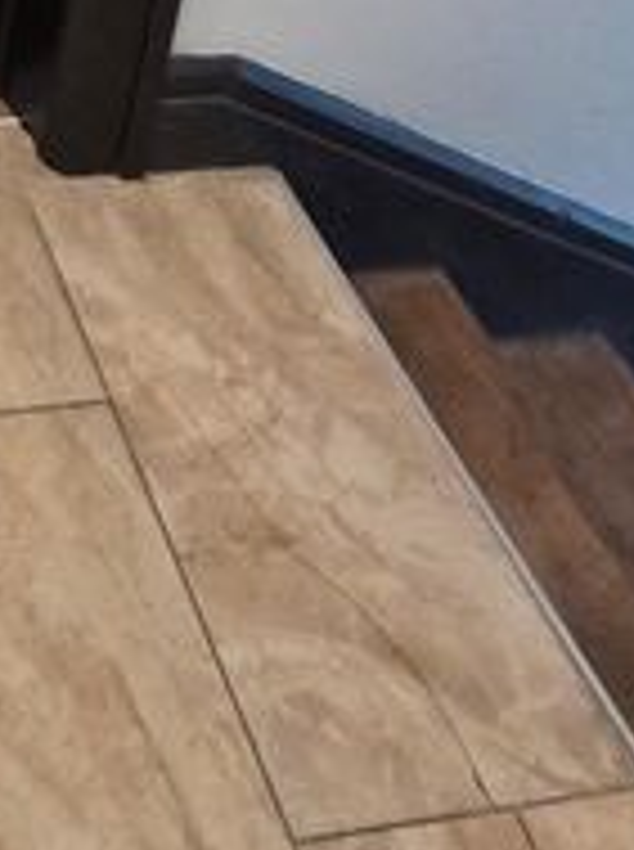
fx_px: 1127
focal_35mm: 46
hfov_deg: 23.8
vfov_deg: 23.5
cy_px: -632
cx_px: -355
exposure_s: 1/60
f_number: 2.2
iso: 320
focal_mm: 2.2
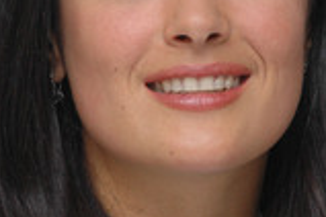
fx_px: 4258
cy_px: 94
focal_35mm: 470
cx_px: 174
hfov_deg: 4.4
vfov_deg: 2.9
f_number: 8
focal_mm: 125
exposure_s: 1/1250
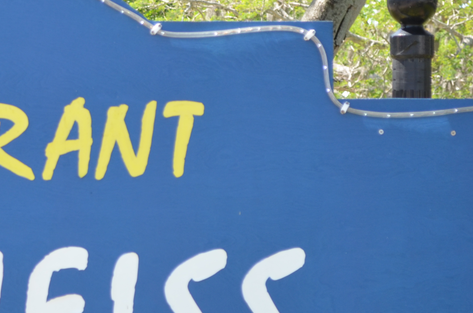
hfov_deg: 11.5
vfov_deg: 7.8
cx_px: -77
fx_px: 2308
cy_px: 155
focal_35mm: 176
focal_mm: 50
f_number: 7.1
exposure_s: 1/200
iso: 200
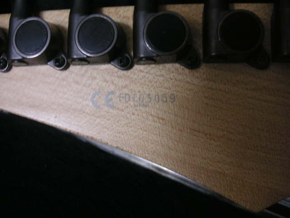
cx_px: 145
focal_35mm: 37
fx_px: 310
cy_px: 109
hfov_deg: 50.1
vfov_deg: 38.7
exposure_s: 1/10
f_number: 2.8
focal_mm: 6.1
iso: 100
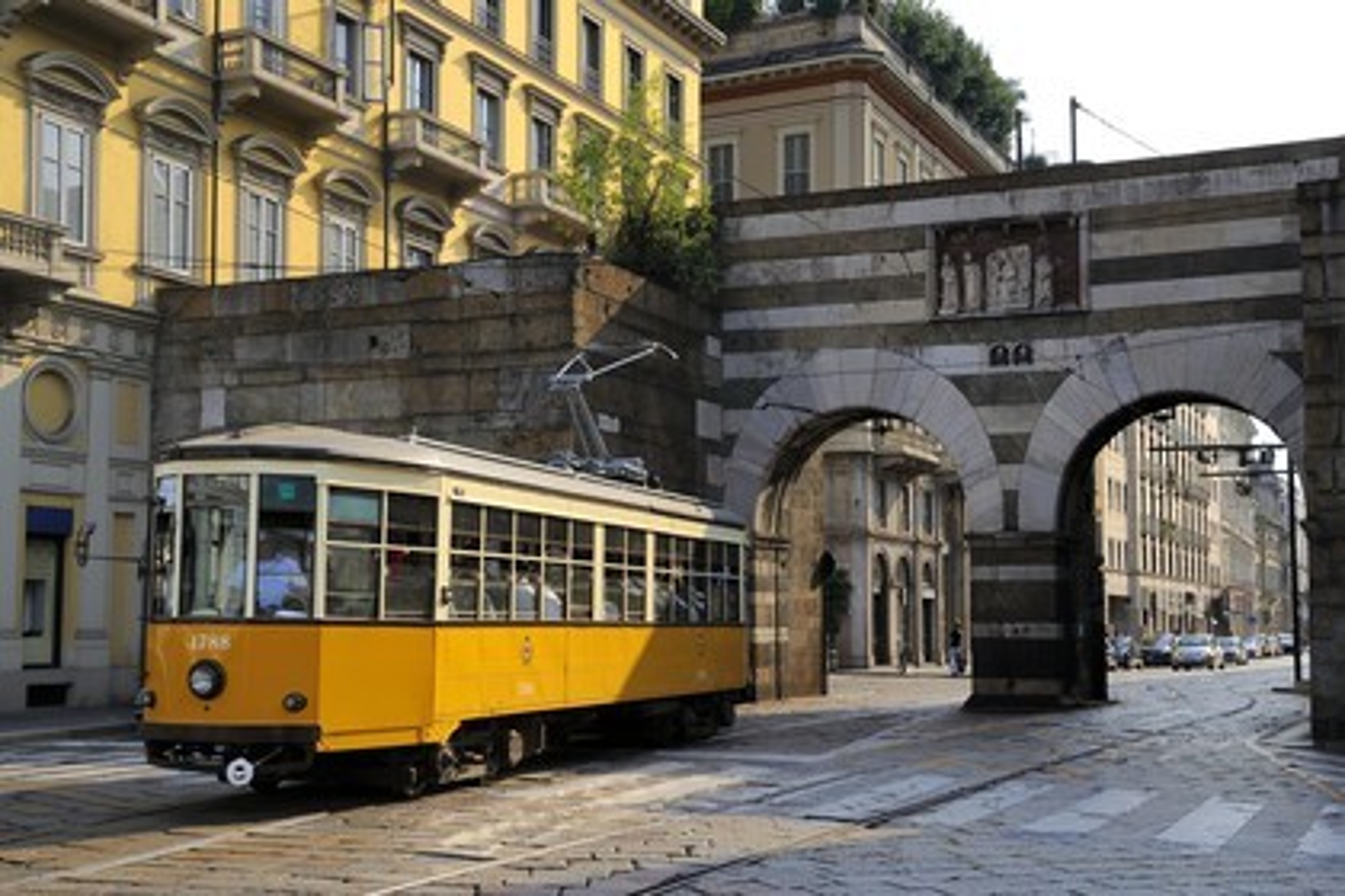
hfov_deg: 41.1
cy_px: 448
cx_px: 672
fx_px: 1793
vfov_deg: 28.1
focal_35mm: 48
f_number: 9
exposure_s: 1/200
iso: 200
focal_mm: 48
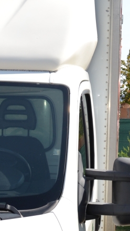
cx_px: -68
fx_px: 838
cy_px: 204
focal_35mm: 137
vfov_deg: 15.5
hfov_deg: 8.7
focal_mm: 24
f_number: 8
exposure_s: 1/200
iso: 100
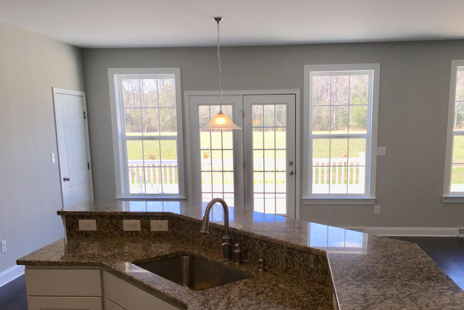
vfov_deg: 35.5
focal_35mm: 37
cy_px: 213
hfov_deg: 51.8
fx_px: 477
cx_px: 260
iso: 25
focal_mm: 4.15
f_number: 2.2
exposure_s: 1/163
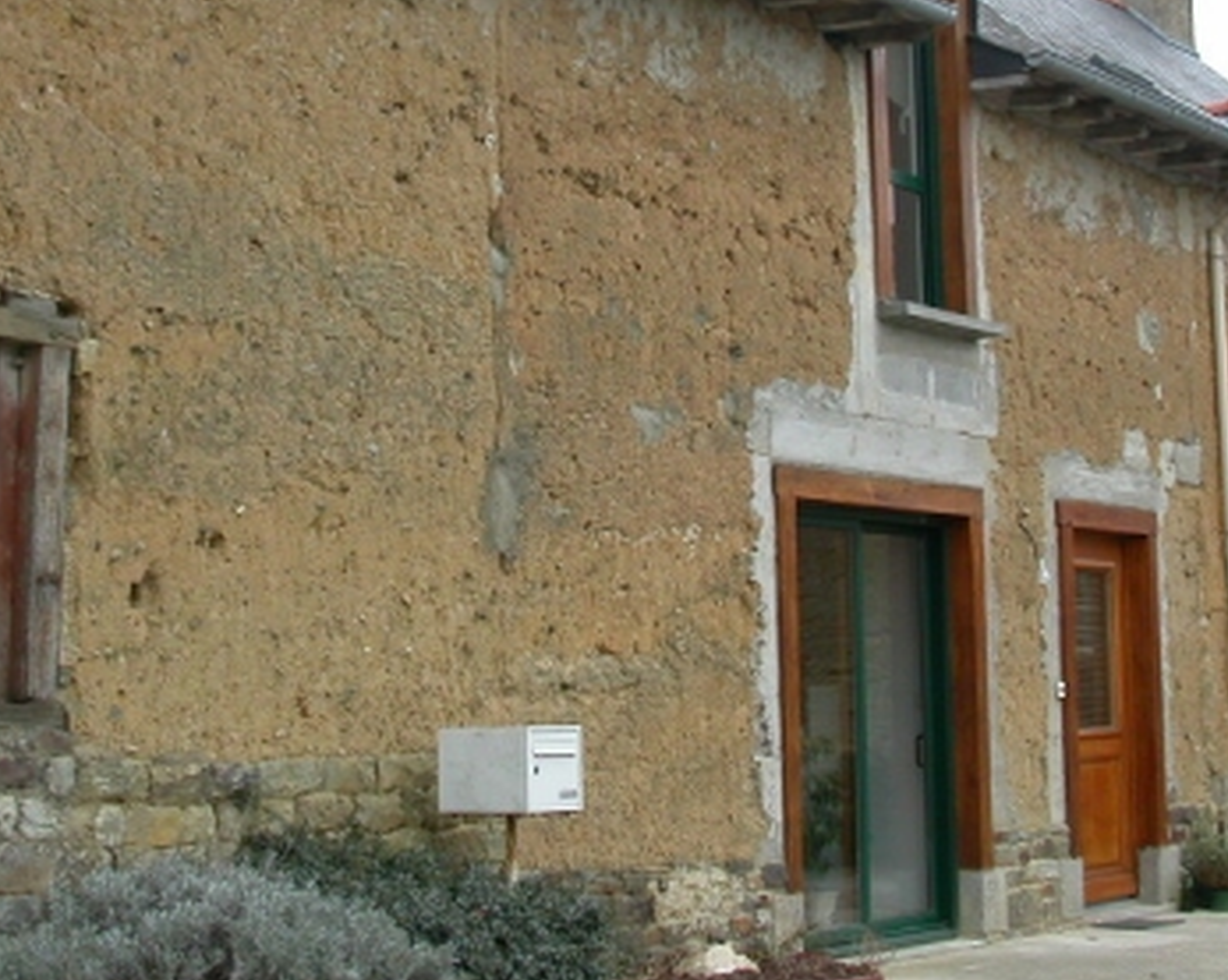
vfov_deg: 20.7
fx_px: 2651
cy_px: 195
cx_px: 534
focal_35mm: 73
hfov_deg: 26.1
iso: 100
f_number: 3.7
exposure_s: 1/94.7
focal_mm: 7.85
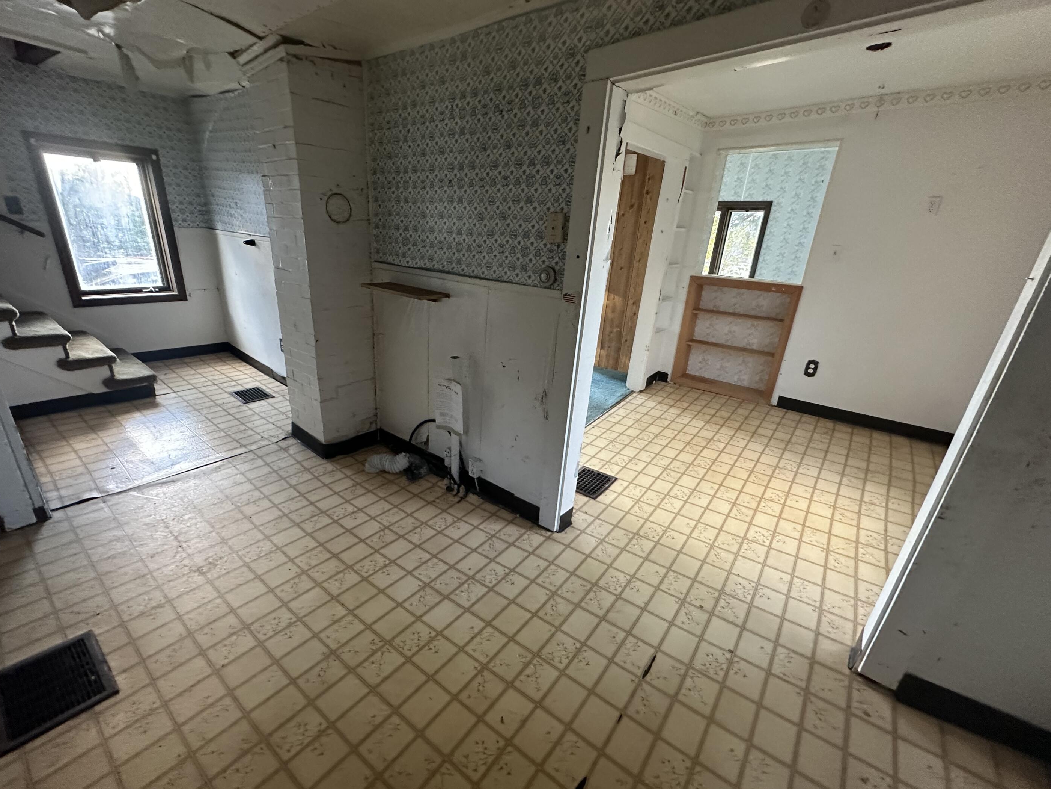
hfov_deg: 98.1
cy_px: 405
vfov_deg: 81.7
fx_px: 455
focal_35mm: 15
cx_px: 504
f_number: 2.2
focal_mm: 2.22
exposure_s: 1/60
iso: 500
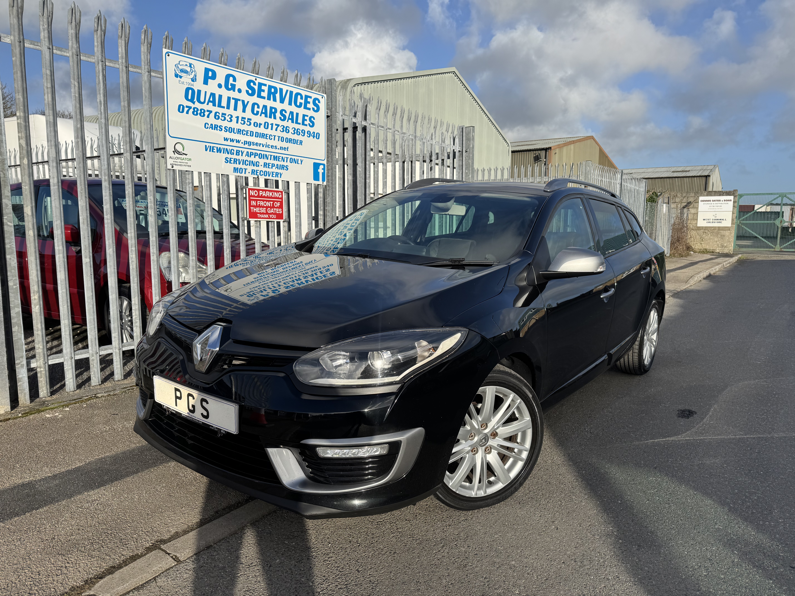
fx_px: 551
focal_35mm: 24
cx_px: 398
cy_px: 298
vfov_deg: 56.8
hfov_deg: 71.6
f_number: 1.78
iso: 80
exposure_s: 1/4310
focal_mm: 6.76
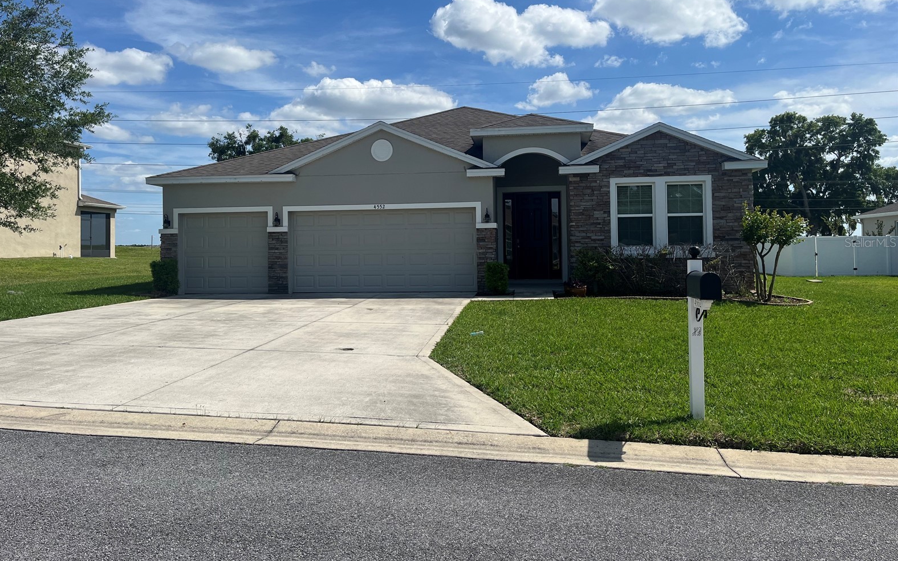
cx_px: 442
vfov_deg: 44.4
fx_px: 685
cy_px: 242
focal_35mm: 28
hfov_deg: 66.5
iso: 50
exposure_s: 1/5848
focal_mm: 5.1
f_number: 1.6
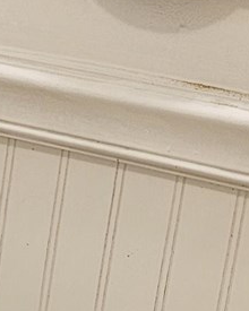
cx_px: -396
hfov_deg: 7.5
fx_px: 1732
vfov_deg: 10.2
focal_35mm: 188
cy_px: 295
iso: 80
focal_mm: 6.3
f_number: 1.7
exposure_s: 1/120
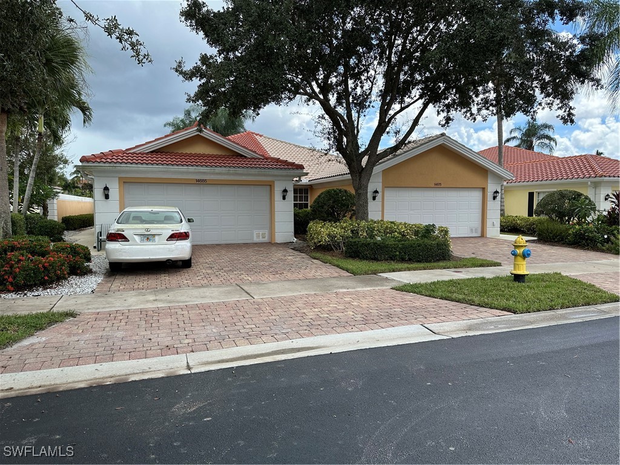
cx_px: 310
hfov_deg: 71.6
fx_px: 430
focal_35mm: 24
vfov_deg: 56.8
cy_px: 232
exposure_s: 1/1949
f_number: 1.78
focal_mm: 6.86
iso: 80
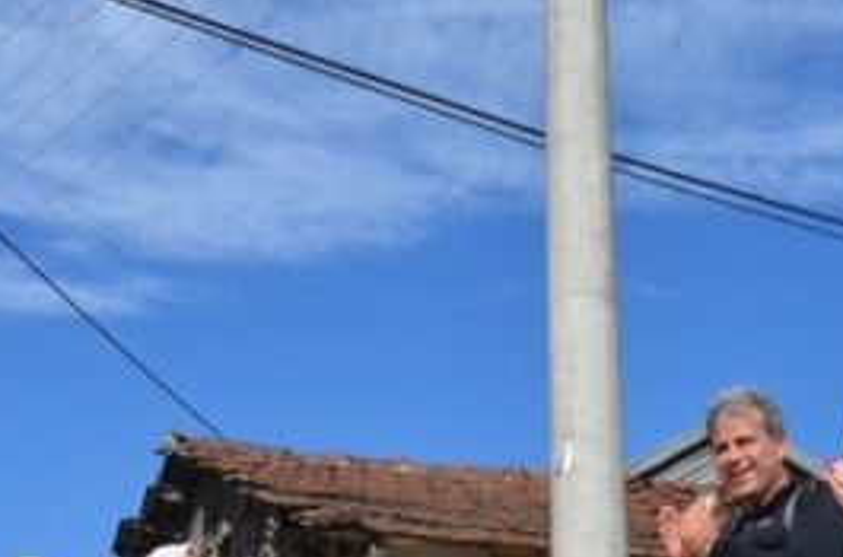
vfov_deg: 17.5
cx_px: 491
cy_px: 401
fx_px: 1803
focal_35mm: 77
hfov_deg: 26.3
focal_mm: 21
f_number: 8
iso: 400
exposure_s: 1/2000
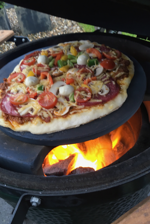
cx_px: 66
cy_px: 114
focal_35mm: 31
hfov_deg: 42.2
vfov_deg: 60.3
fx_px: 194
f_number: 2.2
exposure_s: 1/33
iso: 64
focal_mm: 4.15
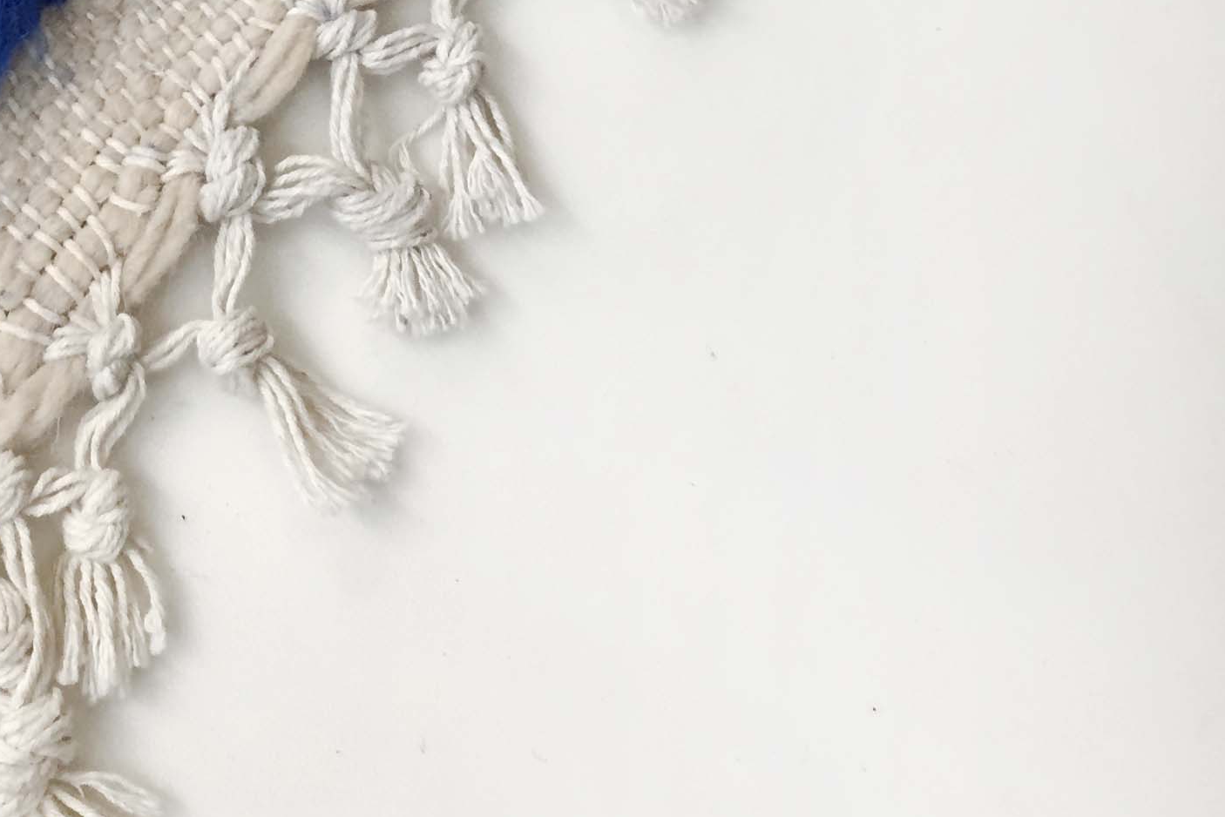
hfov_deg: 27.9
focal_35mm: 70
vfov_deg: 17.9
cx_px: 162
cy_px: -300
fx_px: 2382
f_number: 2.2
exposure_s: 1/33
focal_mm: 4.15
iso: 160
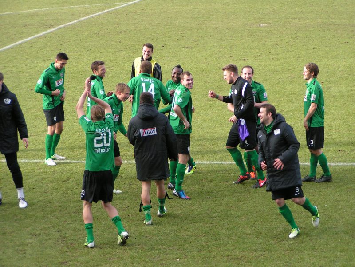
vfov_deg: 8.2
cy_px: 134
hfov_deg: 11.0
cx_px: 178
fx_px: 1846
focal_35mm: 180
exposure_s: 1/250
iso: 80
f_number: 3.5
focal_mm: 27.5
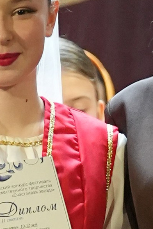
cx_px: -75
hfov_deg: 0.7
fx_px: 11722
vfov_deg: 1.1
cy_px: 271
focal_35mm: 1840
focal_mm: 179
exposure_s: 1/400
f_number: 2.8
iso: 2500
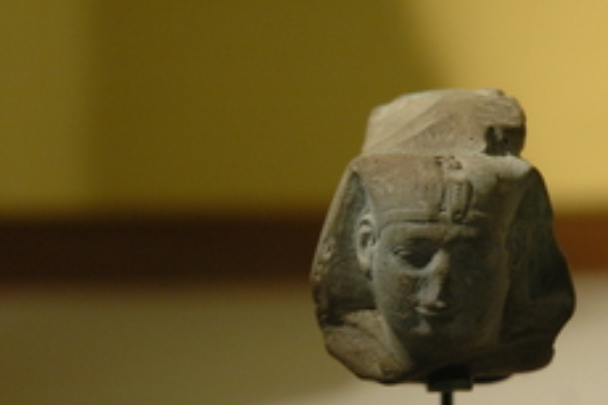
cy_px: 281
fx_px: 3392
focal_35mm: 201
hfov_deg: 10.2
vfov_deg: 6.8
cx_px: 404
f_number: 4.5
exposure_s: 1/30
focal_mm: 70
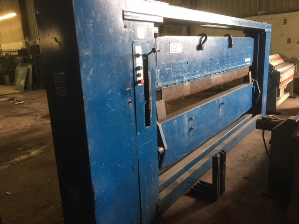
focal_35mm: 29
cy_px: 112
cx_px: 150
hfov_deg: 61.7
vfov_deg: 48.2
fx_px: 250
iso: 64
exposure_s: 1/33
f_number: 2.2
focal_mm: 4.15
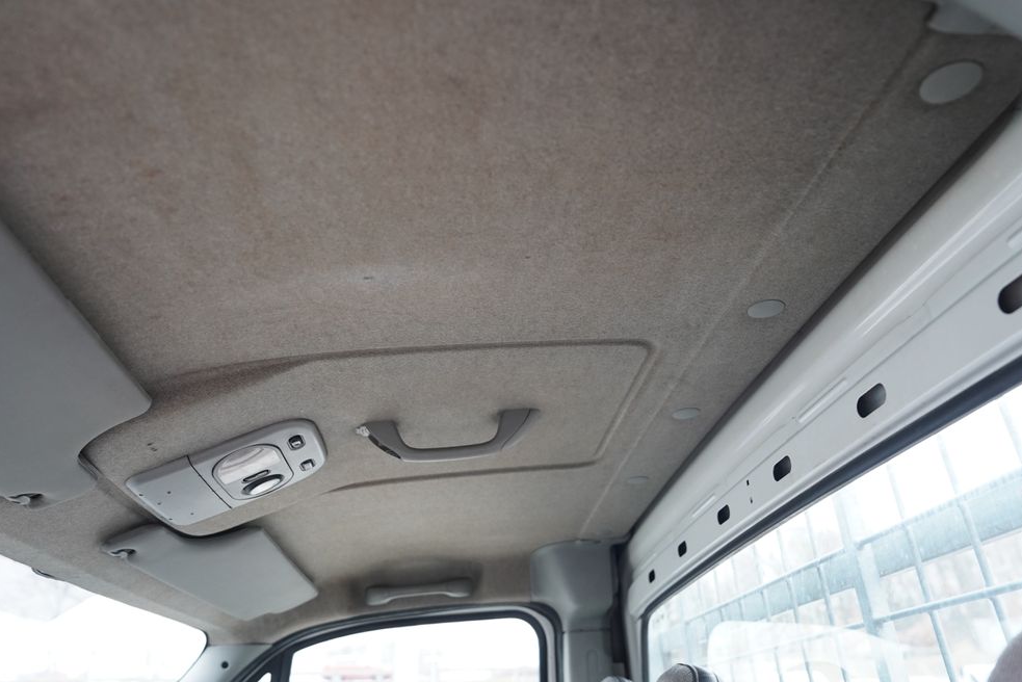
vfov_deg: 51.3
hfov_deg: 71.5
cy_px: 338
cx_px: 514
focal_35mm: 25
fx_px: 710
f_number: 4
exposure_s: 1/160
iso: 1250
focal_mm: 24
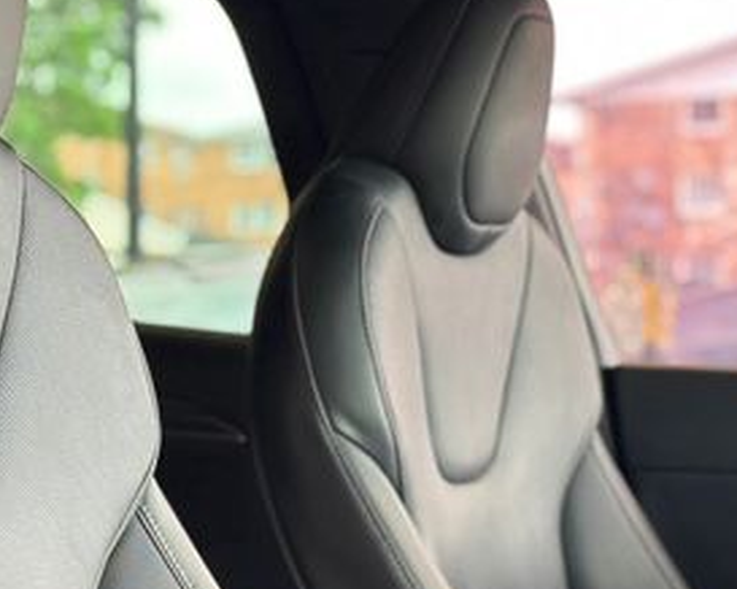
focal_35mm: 110
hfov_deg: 17.5
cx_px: 297
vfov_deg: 13.9
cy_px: 500
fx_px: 2398
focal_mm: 6.86
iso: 100
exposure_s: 1/60
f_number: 1.78
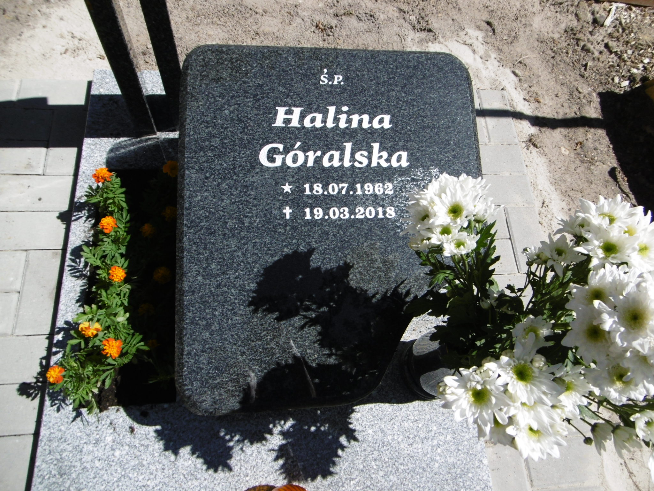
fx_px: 453
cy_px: 246
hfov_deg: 71.6
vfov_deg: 56.8
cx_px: 327
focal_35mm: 24
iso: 100
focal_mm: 4.3
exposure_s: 1/250
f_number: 7.8
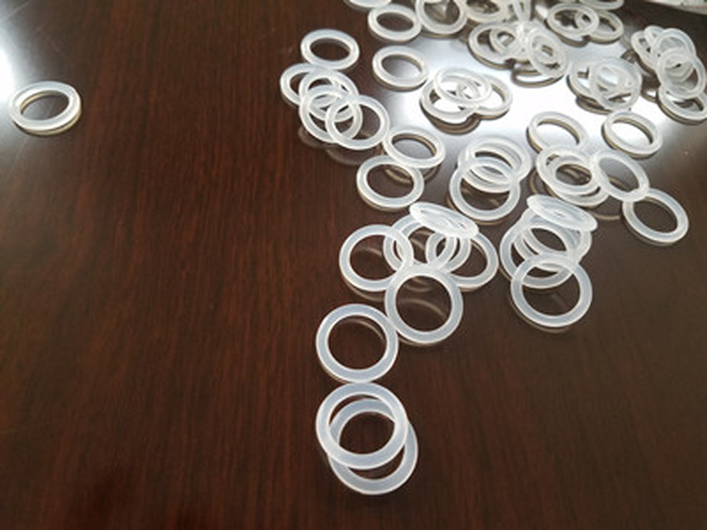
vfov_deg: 53.1
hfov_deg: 67.3
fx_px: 531
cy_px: 265
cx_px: 354
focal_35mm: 26
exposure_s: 1/25
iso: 160
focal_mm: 4.2
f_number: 1.7
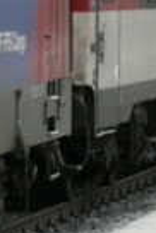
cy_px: -33
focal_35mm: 465
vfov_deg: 4.4
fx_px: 3015
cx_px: -477
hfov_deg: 2.9
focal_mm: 10
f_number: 3.2
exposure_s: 1/200
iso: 250
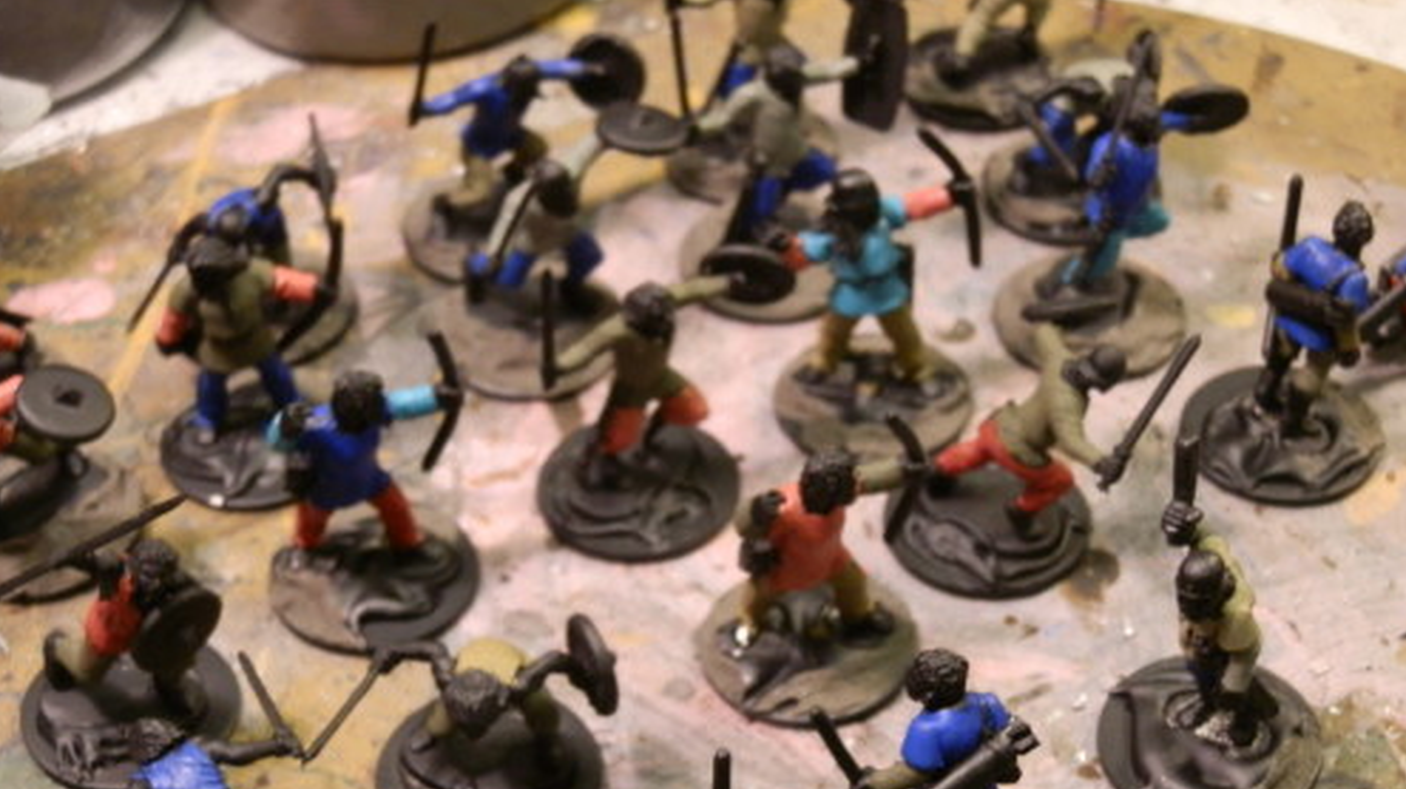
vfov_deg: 16.7
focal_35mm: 72
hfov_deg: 29.4
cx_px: 696
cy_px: 514
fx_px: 2683
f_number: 3.7
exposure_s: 1/8
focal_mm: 10.99
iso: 200
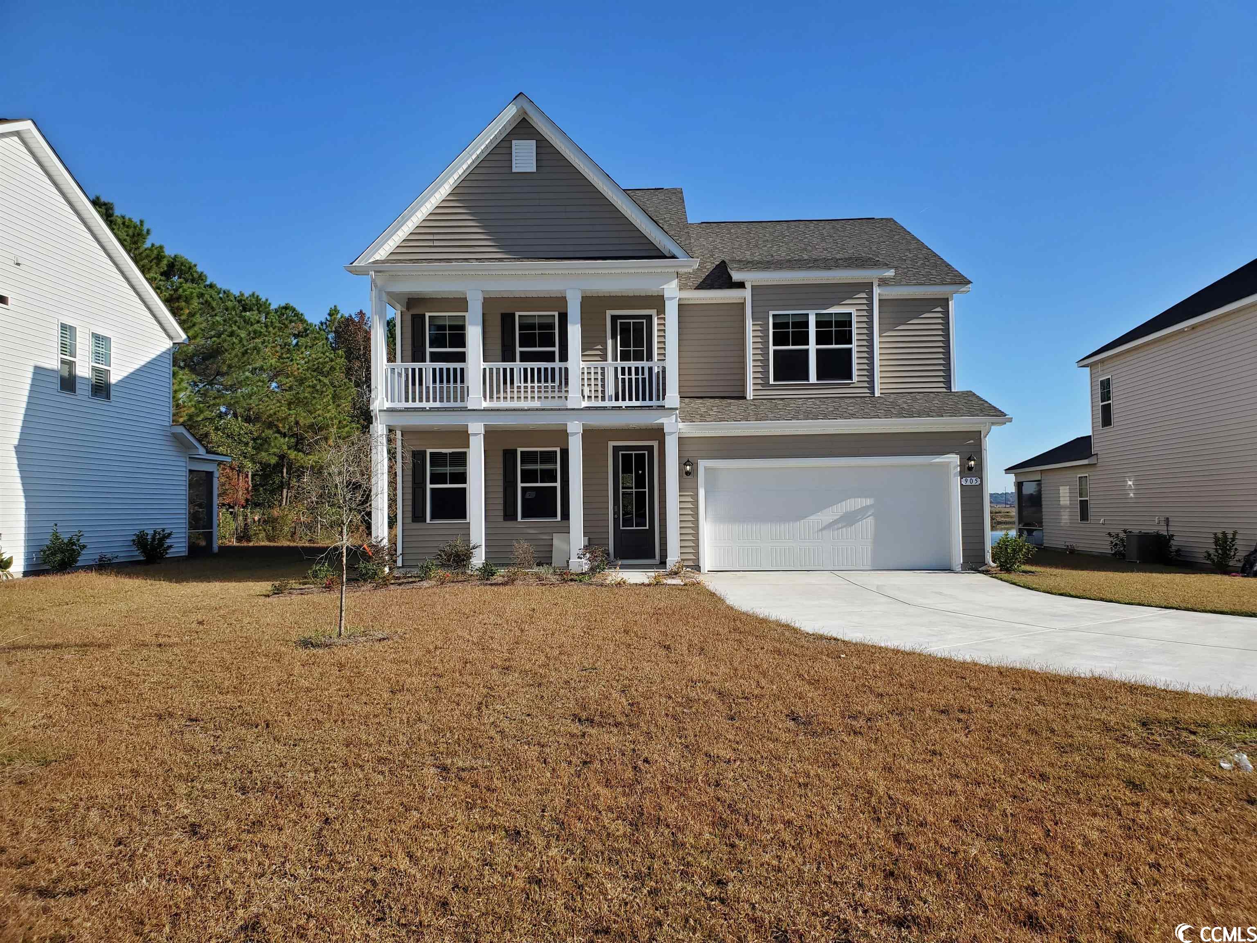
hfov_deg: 67.3
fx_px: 944
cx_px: 628
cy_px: 472
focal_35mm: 26
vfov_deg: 53.1
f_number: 2.4
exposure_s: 1/1308
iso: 50
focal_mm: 4.3
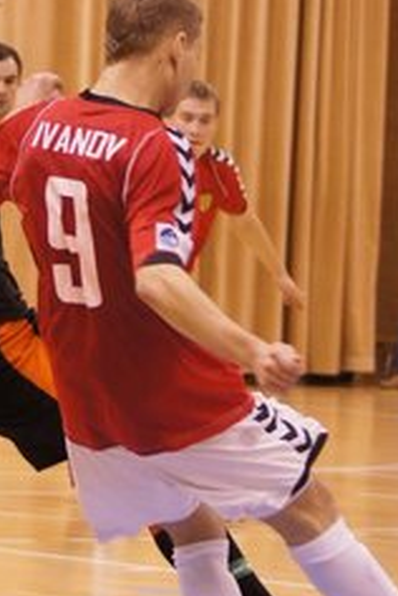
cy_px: 308
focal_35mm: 260
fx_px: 4314
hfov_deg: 5.3
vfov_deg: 7.9
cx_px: 34
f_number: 5
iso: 3200
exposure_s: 1/400
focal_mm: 75
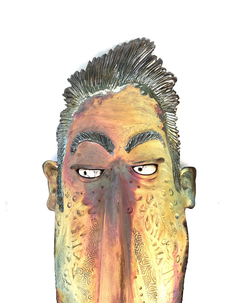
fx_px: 254
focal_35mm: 29
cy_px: 152
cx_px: 114
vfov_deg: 61.7
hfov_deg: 48.2
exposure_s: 1/120
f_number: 1.8
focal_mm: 3
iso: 32
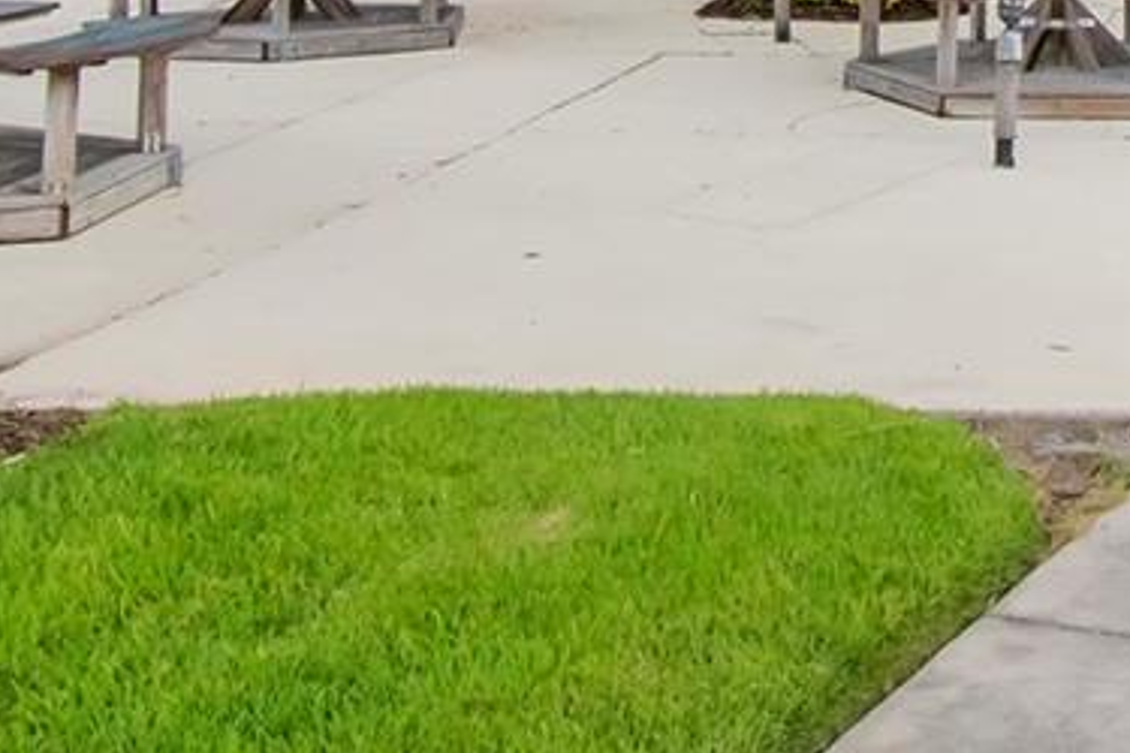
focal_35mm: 64
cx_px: 1100
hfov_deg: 29.6
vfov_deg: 19.3
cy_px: -286
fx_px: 2009
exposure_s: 1/1250
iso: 800
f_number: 6.3
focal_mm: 10
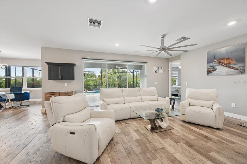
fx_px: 96
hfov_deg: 104.3
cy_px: 82
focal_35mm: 14
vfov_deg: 81.1
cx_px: 124
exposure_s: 1/30
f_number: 8
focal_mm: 14
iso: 400
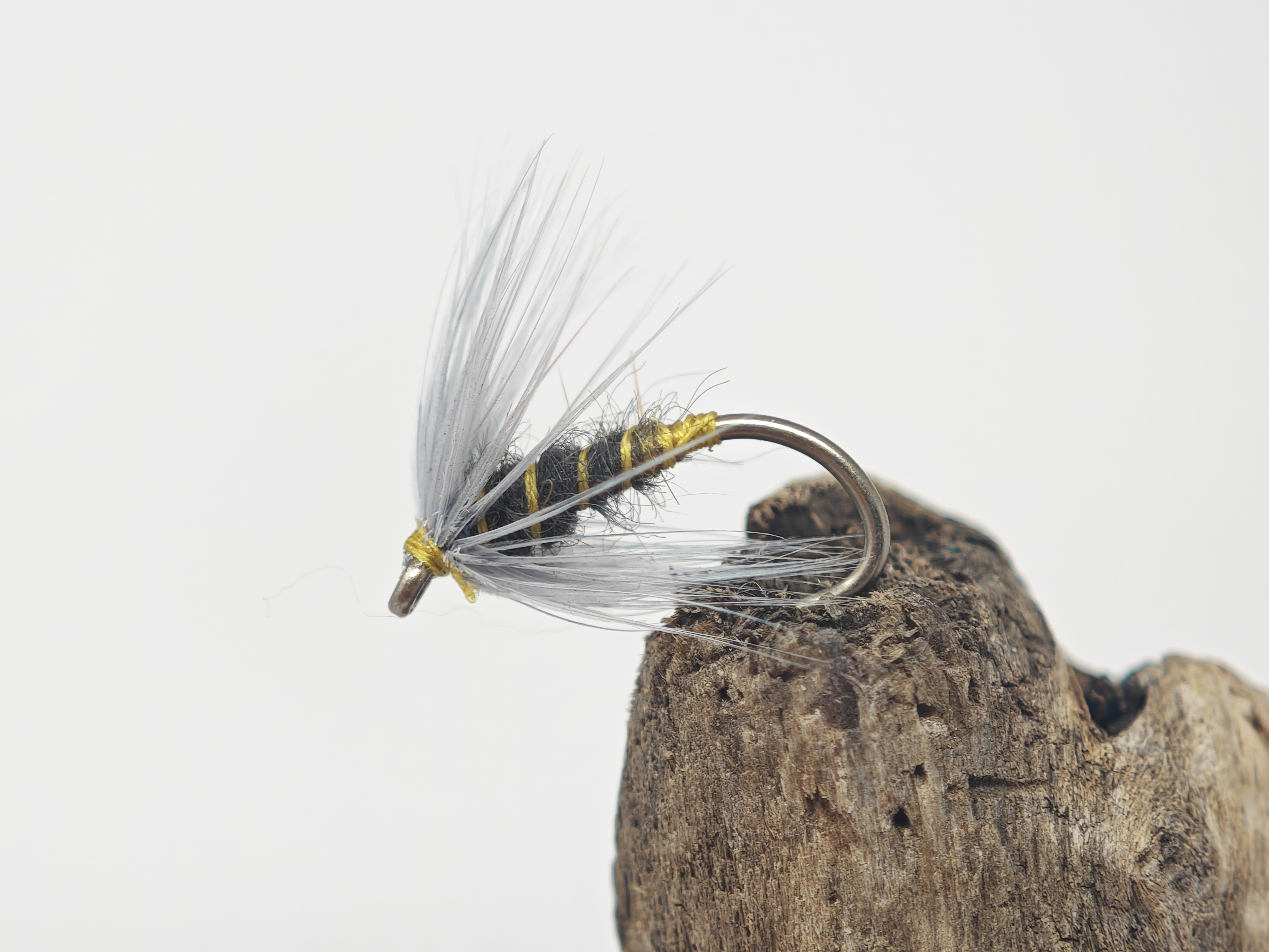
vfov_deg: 12.9
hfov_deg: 17.1
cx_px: 634
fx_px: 4216
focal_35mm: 115
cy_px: 476
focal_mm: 12.28
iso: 50
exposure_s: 1/102
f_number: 1.8
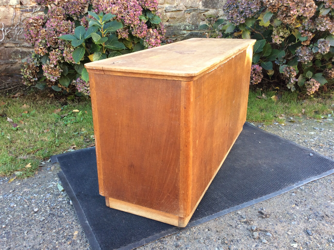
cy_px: 125
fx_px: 308
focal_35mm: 32
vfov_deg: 44.1
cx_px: 167
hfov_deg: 56.9
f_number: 2.4
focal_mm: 3.3
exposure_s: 1/50
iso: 40
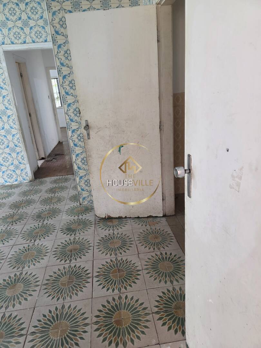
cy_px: 174
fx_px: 231
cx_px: 130
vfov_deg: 73.9
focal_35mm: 23
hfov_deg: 58.9
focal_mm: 6.3
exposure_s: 1/60
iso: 250
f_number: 1.7
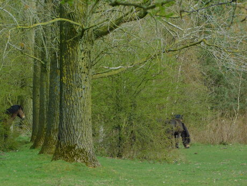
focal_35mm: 266
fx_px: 1898
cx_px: 124
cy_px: 93
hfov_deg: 7.4
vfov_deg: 5.6
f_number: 5.7
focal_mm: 47.2
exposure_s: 1/200
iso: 125
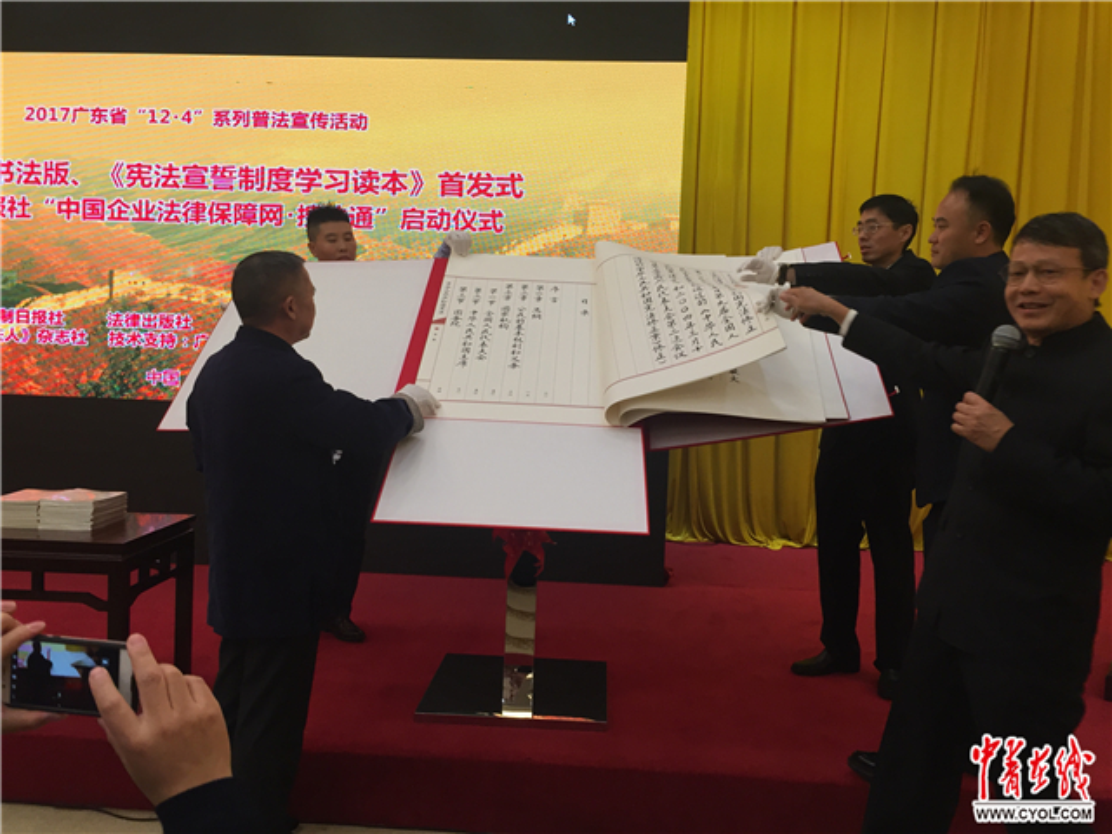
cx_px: 556
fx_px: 932
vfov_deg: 48.2
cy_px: 417
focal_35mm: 29
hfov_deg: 61.7
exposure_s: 1/33
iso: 40
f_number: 2.2
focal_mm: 4.15
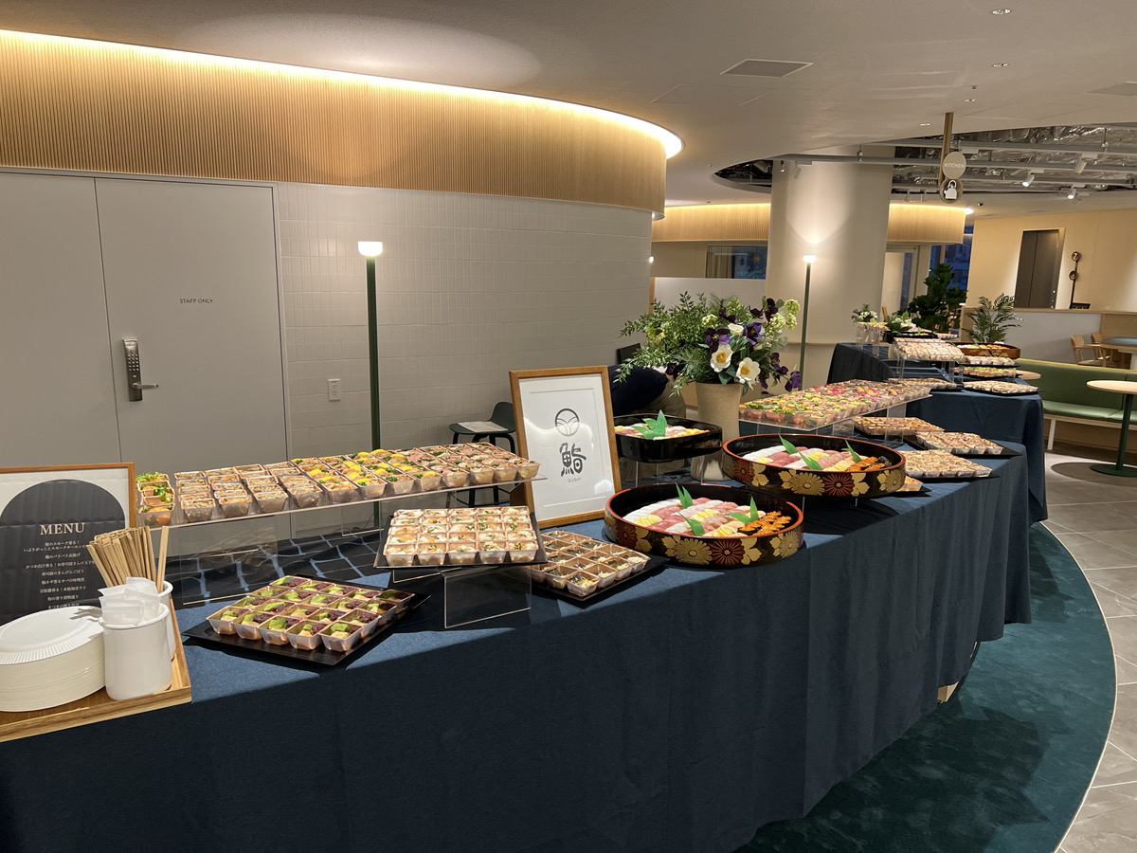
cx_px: 568
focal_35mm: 26
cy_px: 426
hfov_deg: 67.3
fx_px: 854
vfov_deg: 53.1
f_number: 1.5
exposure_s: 1/100
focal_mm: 5.7
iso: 125
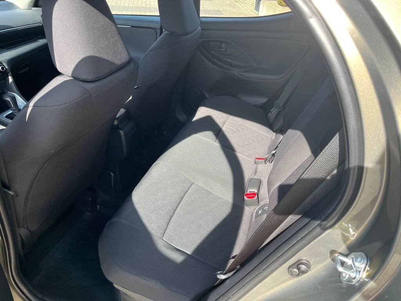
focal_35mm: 26
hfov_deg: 67.3
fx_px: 301
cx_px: 200
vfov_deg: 53.1
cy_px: 150
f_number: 1.6
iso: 50
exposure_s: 1/349
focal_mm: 5.1
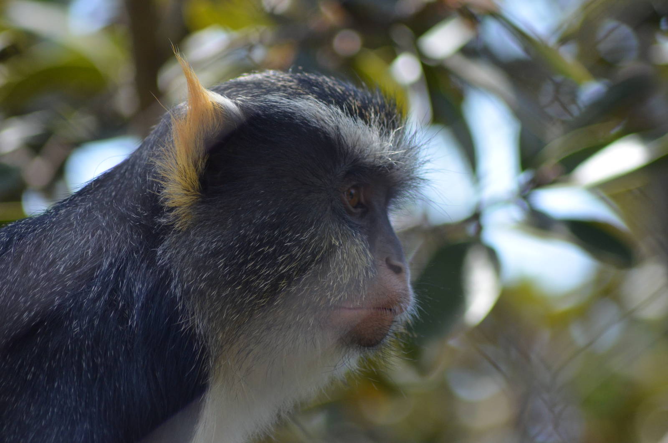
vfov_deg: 4.3
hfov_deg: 6.6
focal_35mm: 315
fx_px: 5833
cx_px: 334
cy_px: 222
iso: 800
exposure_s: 1/1000
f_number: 4.8
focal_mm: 210
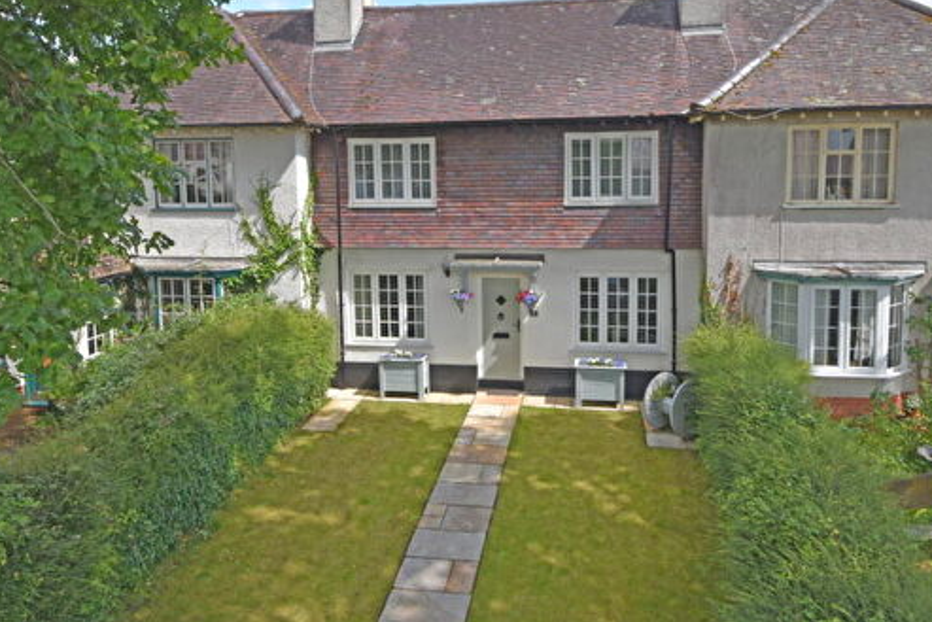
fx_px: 718
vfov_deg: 46.5
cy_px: 235
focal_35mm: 28
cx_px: 473
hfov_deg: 66.0
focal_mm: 13
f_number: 8
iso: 160
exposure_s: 1/250
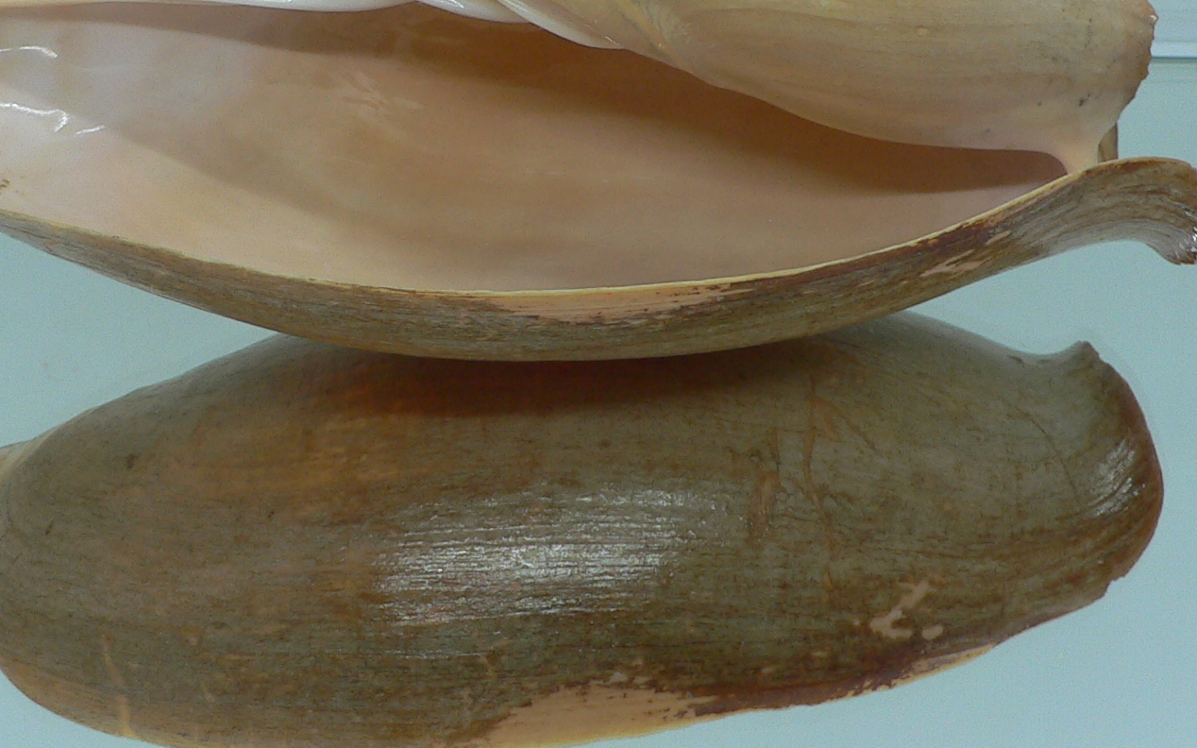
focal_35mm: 59
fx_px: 1924
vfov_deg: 21.7
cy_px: 153
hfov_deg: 34.5
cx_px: 503
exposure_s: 1/60
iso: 80
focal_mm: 4.6
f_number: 2.8
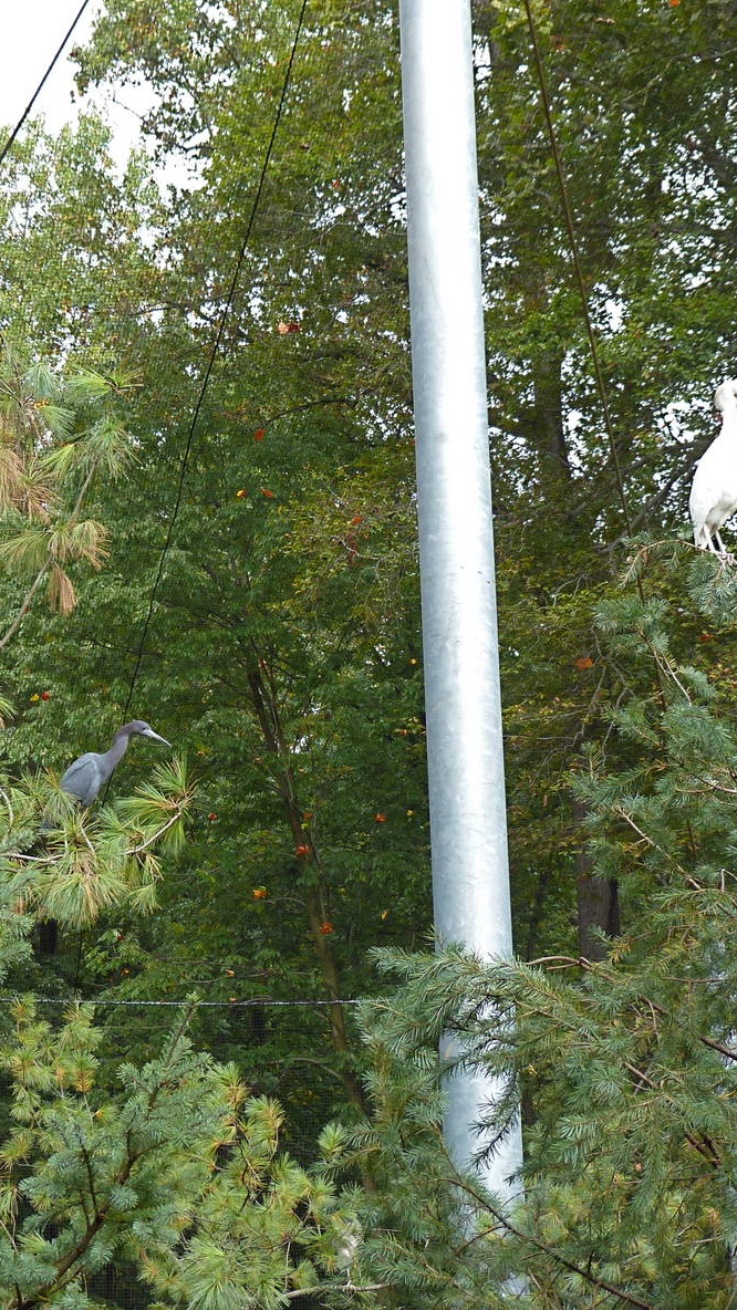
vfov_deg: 26.2
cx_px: 201
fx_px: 2814
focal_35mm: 81
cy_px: 648
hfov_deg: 14.9
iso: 80
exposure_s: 1/100
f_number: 3.2
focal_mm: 10
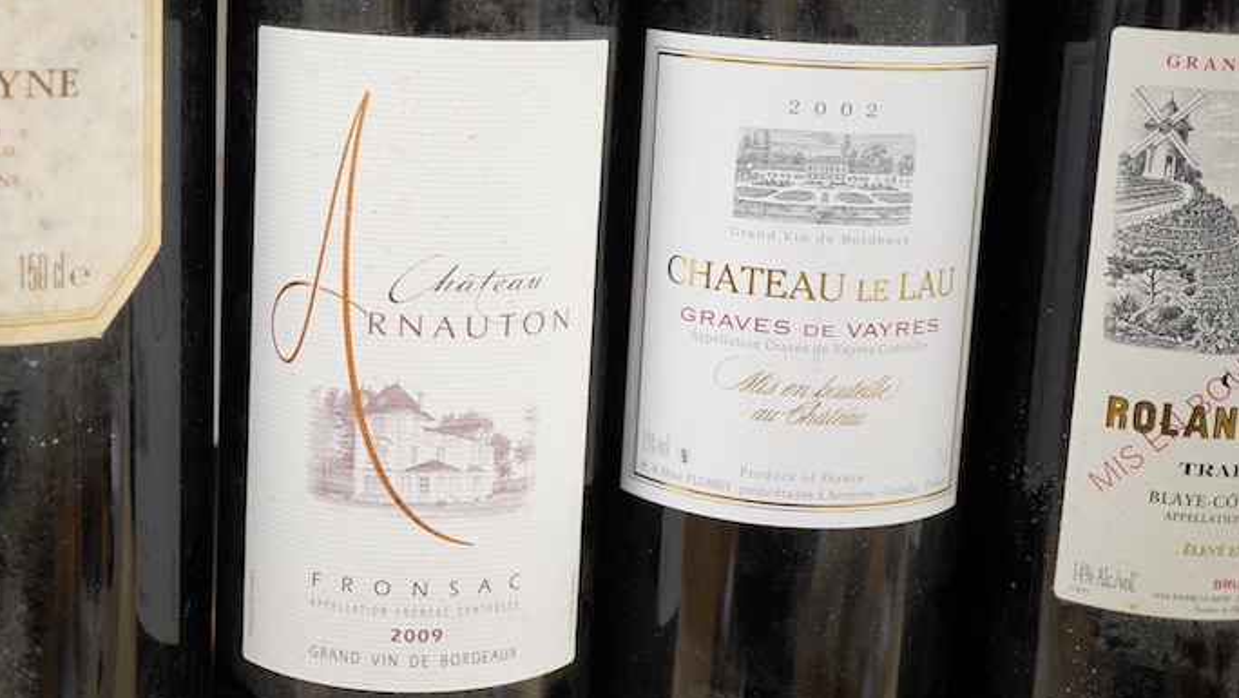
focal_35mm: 62
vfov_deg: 19.4
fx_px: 2037
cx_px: 453
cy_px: 296
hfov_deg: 33.6
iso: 1250
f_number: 5.6
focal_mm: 30
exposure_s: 1/125
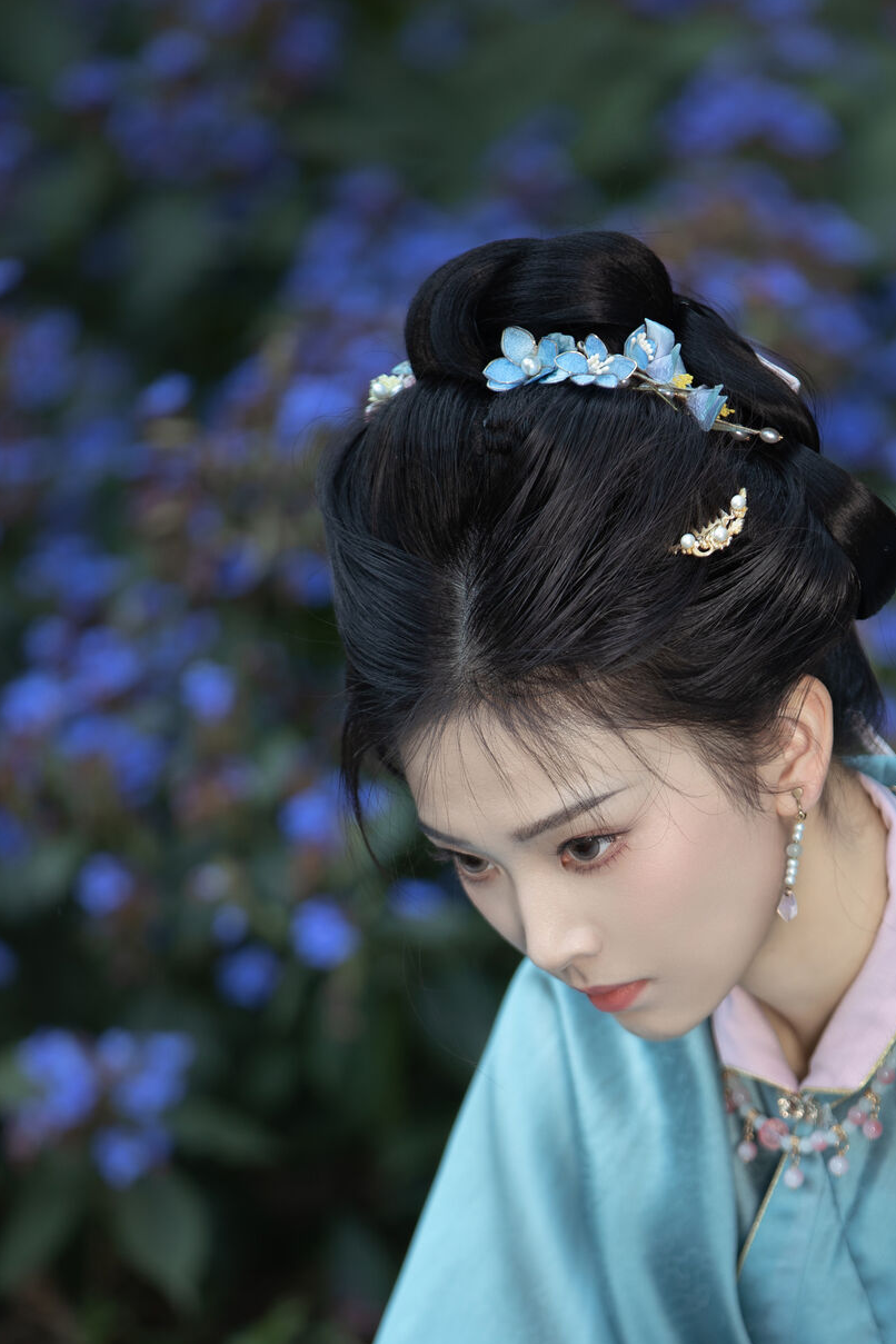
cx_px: 655
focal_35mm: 271
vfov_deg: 7.6
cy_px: 963
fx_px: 10117
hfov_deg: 5.1
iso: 100
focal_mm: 182
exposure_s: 1/500
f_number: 2.8
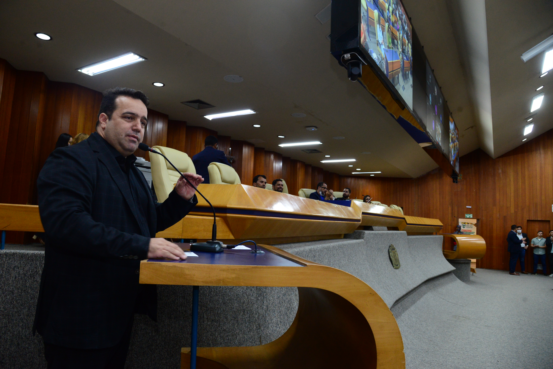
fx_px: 369
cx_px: 276
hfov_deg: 73.7
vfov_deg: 53.2
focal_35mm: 24
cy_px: 184
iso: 2500
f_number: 5.6
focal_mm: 24
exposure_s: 1/60
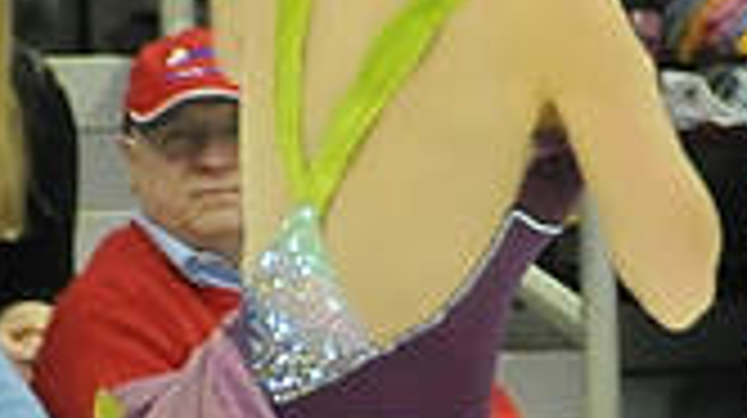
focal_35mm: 1514
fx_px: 29960
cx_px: 418
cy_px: 438
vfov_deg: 0.8
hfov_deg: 1.4
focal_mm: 200
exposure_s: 1/500
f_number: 5.6
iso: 3200
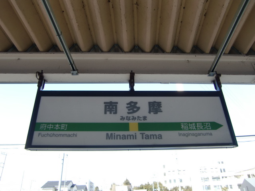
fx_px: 206
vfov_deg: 49.7
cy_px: 96
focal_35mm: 28
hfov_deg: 63.4
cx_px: 128
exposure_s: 1/250
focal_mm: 4.9
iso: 64
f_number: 2.6
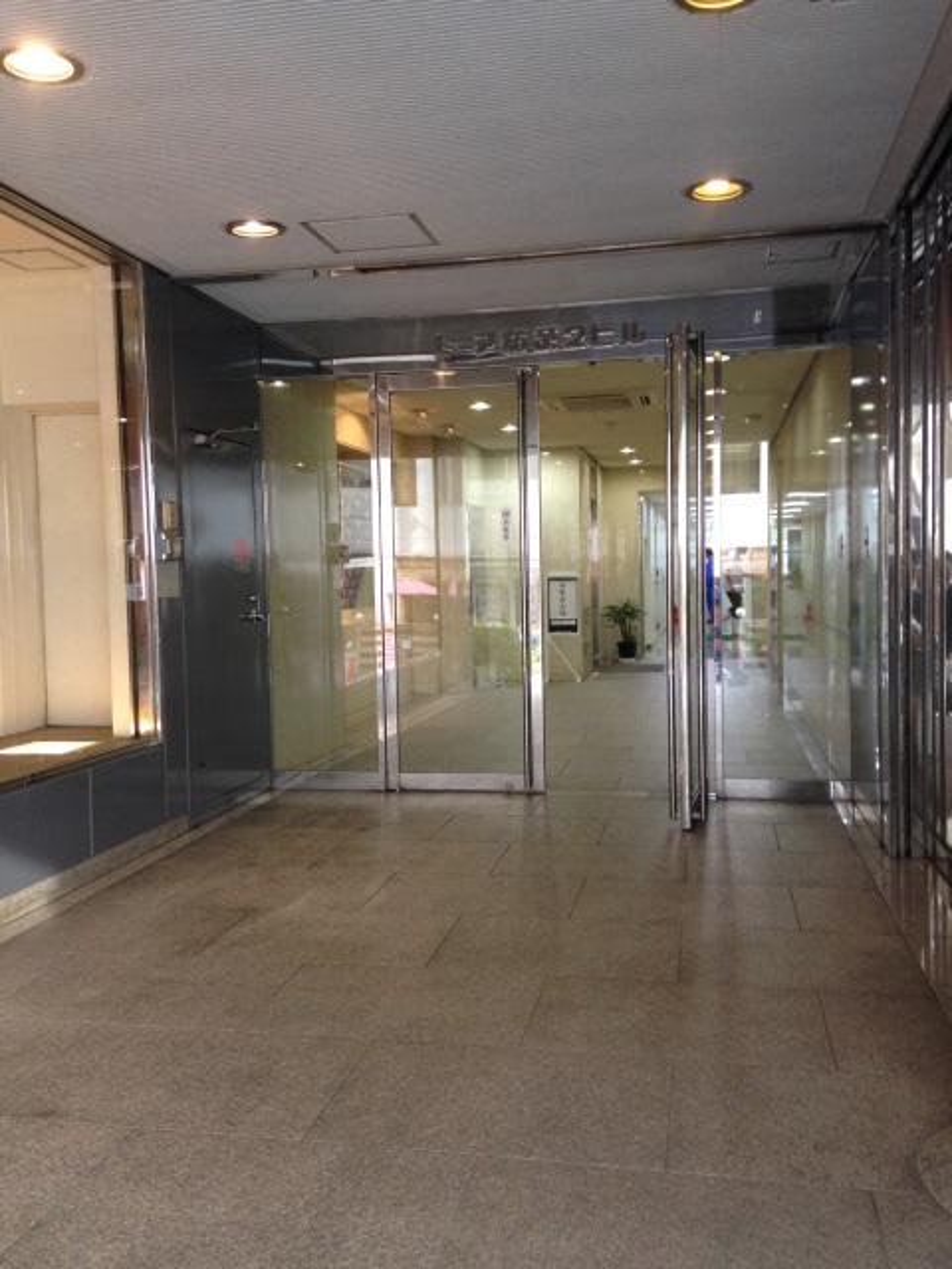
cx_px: 476
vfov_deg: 55.4
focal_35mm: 33
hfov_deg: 42.9
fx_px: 1210
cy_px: 634
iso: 125
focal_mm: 4.12
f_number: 2.4
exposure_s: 1/20
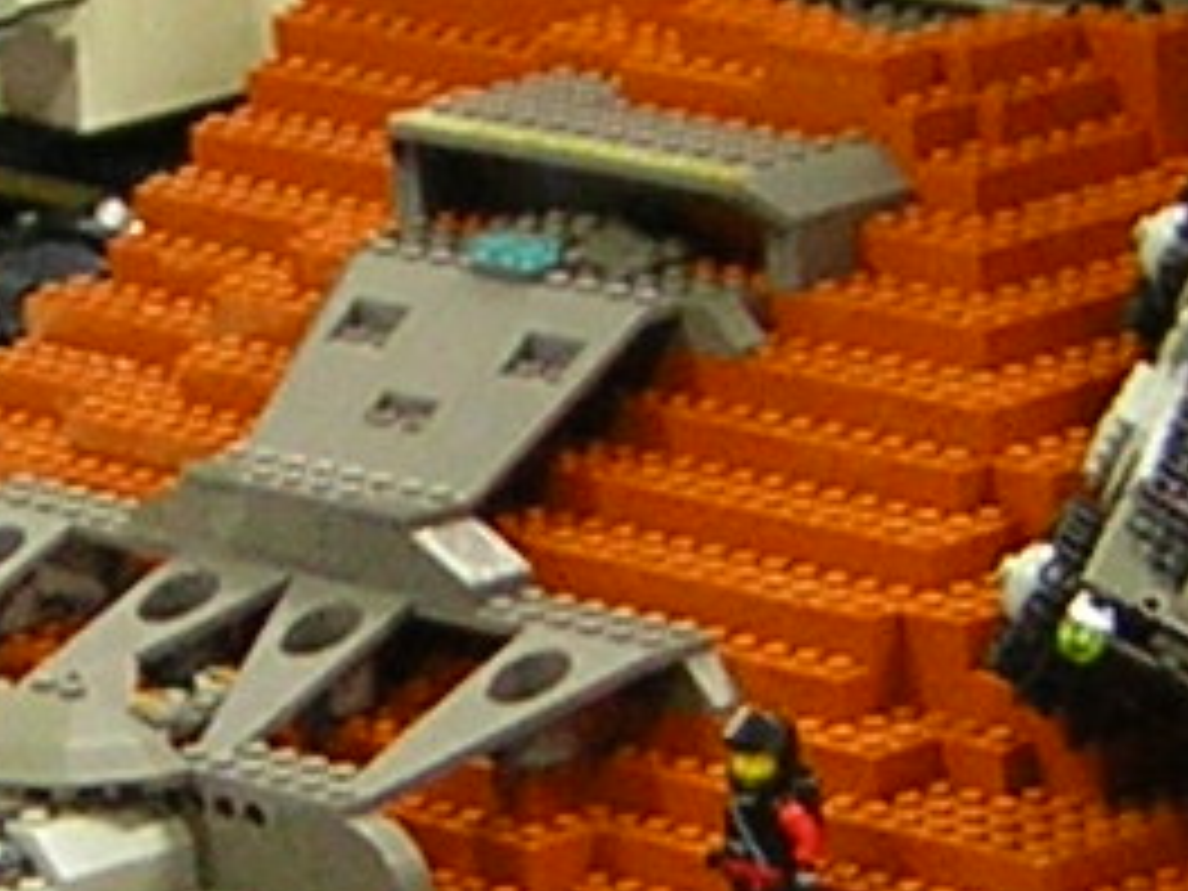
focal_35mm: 285
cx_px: 724
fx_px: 9781
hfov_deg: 6.9
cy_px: 850
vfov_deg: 5.2
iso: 76
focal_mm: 6.1
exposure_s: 1/5.7
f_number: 2.9
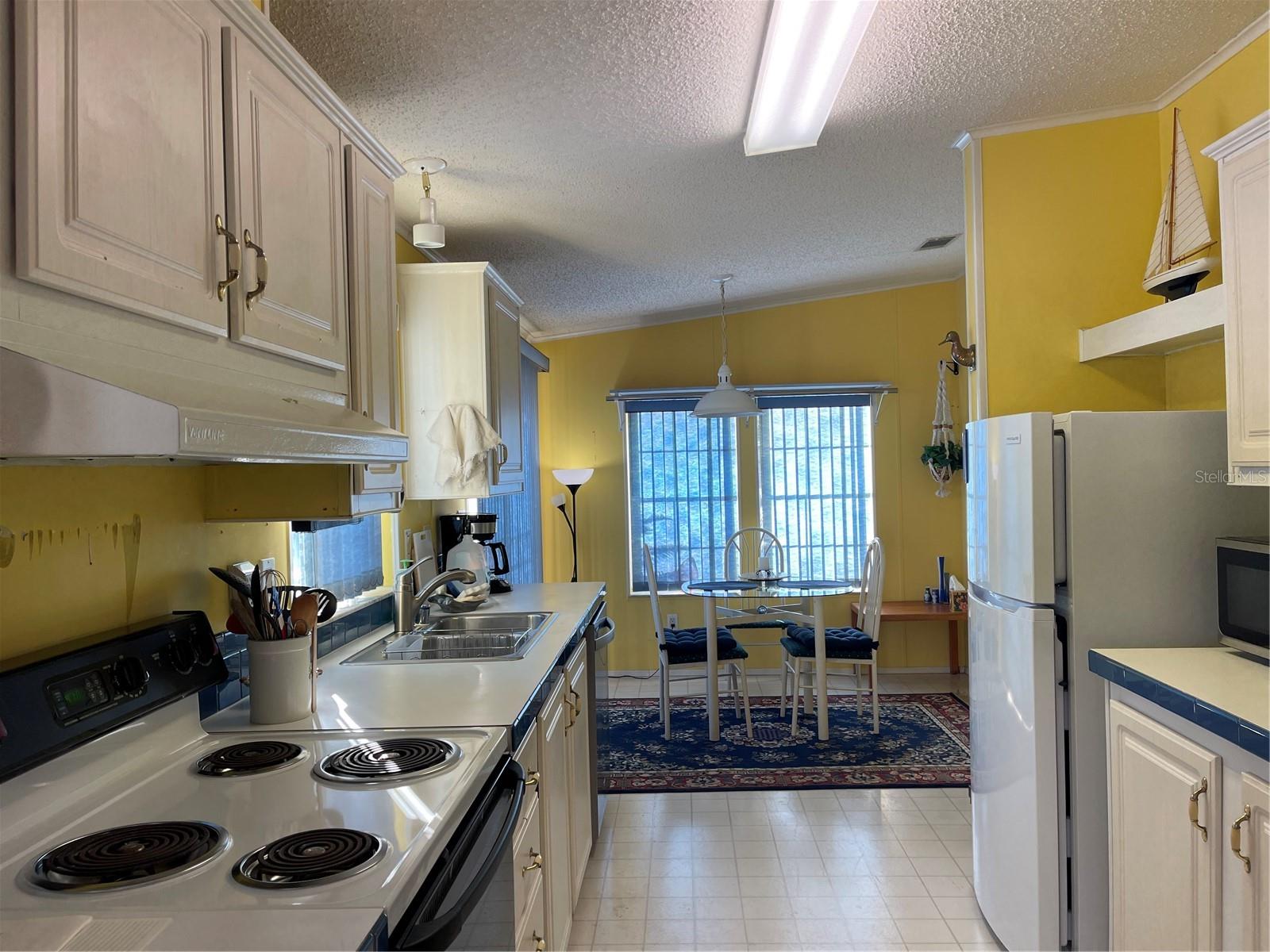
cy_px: 476
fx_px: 917
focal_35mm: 25
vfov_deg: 54.9
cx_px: 635
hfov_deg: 69.4
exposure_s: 1/120
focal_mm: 5.1
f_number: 1.6
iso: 40
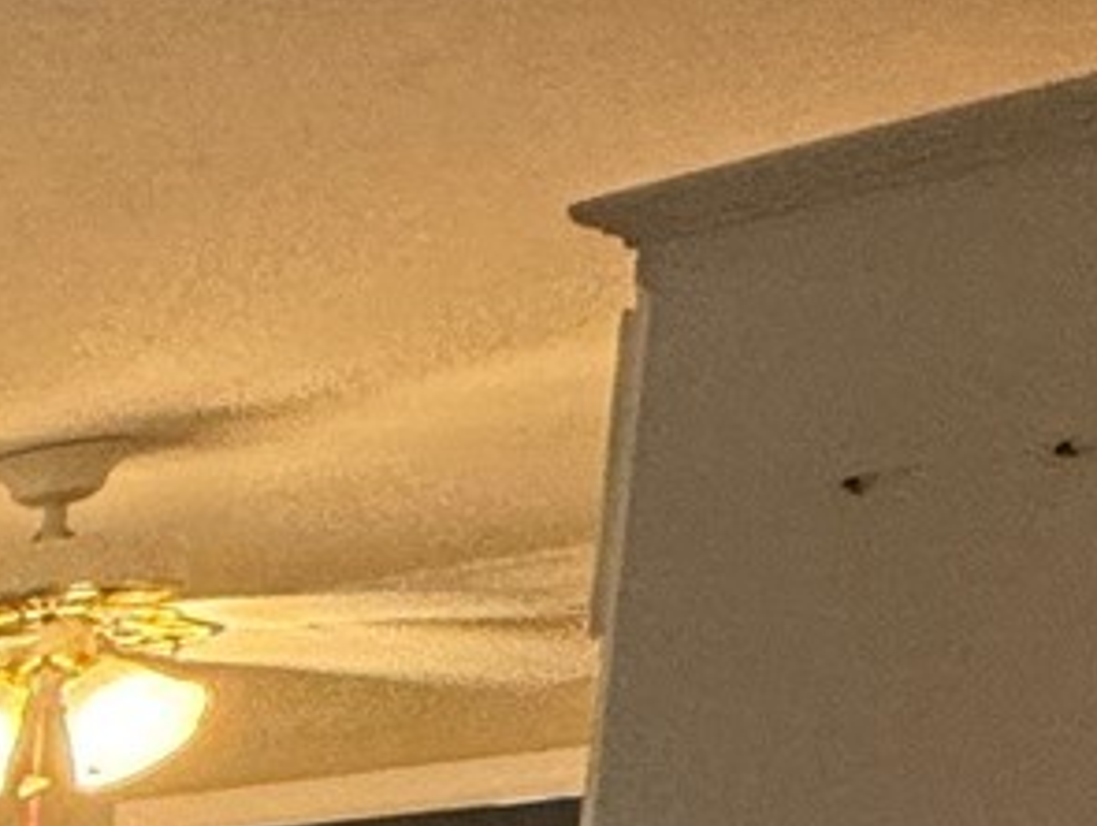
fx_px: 2887
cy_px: 1607
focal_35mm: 91
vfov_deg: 14.0
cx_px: -2339
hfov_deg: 10.9
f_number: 2.2
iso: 160
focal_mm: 2.22
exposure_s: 1/60
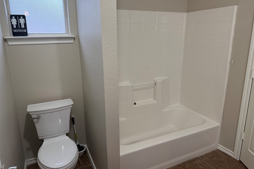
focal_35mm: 25
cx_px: 127
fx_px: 176
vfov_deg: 51.2
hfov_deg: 71.5
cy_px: 78
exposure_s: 1/120
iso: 250
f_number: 1.78
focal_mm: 6.76
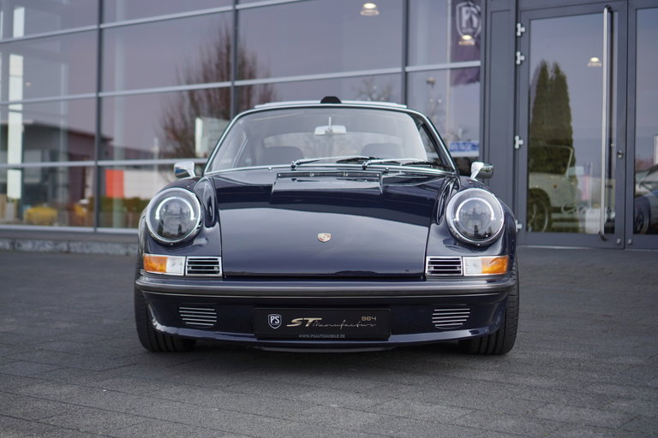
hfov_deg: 37.9
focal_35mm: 52
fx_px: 960
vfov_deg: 25.8
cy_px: 219
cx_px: 329
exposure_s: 1/2500
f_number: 2.2
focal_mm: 35
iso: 160
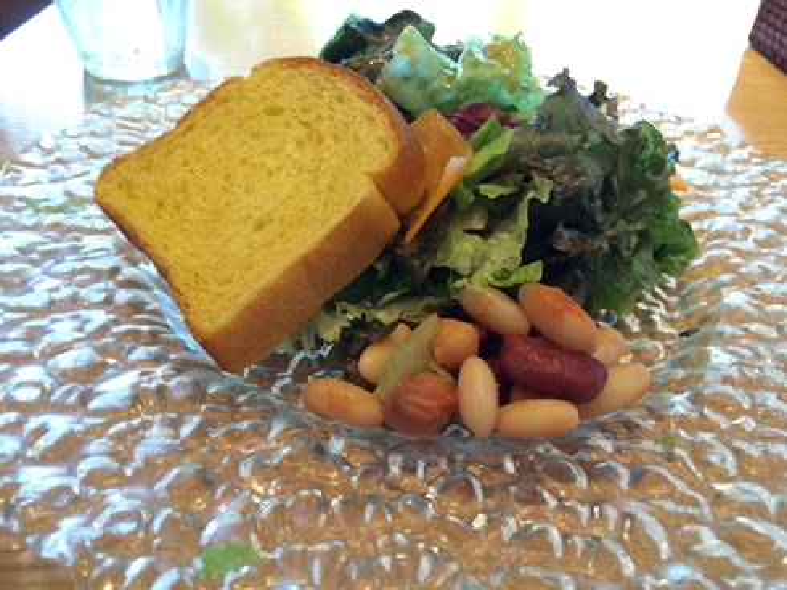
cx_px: 394
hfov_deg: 61.7
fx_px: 659
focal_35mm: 29
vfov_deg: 48.2
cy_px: 295
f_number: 2.2
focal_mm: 4.15
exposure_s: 1/30
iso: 100
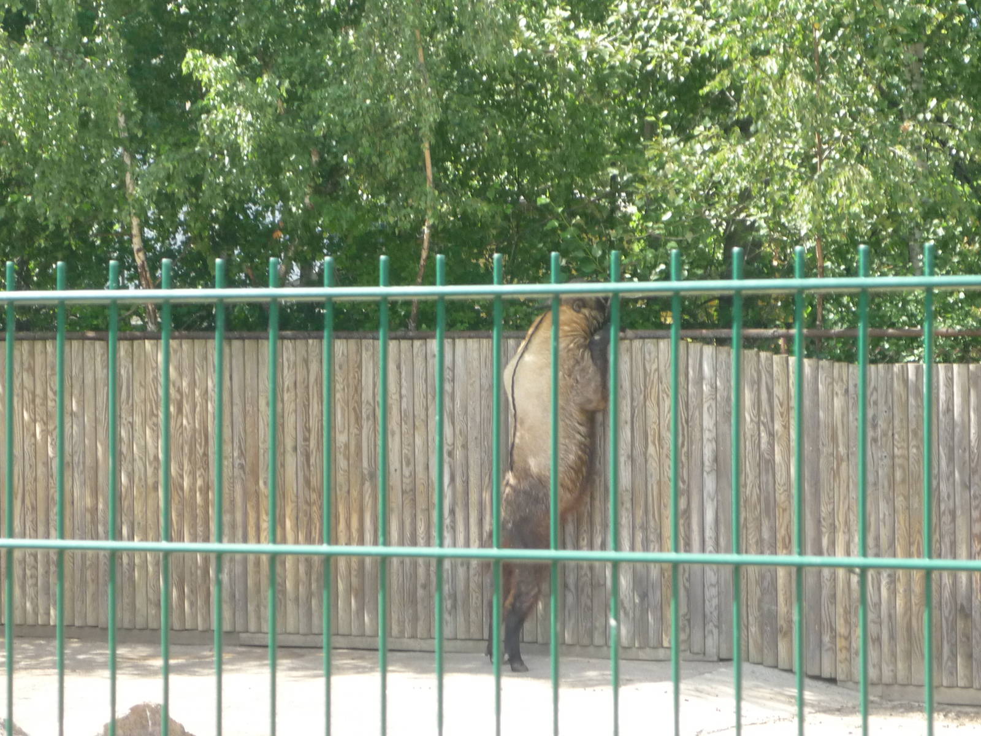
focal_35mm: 127
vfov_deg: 11.7
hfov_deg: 15.5
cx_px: 490
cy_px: 368
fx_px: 3599
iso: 200
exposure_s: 1/125
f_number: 5.1
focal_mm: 16.5
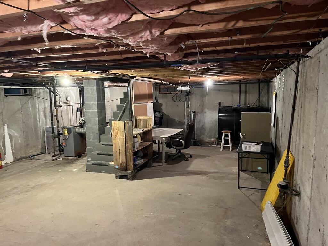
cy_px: 123
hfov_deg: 67.3
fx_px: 246
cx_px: 164
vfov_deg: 53.1
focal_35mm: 26
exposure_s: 1/30
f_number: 1.6
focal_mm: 5.1
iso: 640
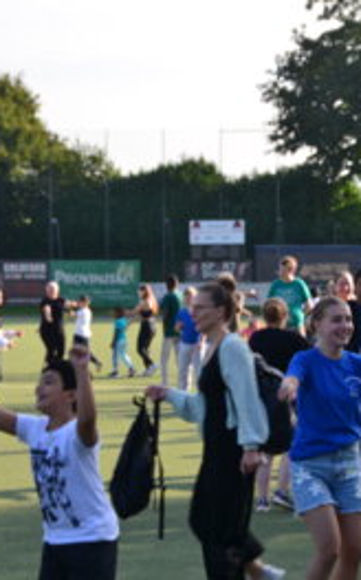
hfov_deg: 10.2
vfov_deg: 16.4
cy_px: 290
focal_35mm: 128
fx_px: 2015
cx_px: 253
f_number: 11
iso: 140
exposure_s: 1/125
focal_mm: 55
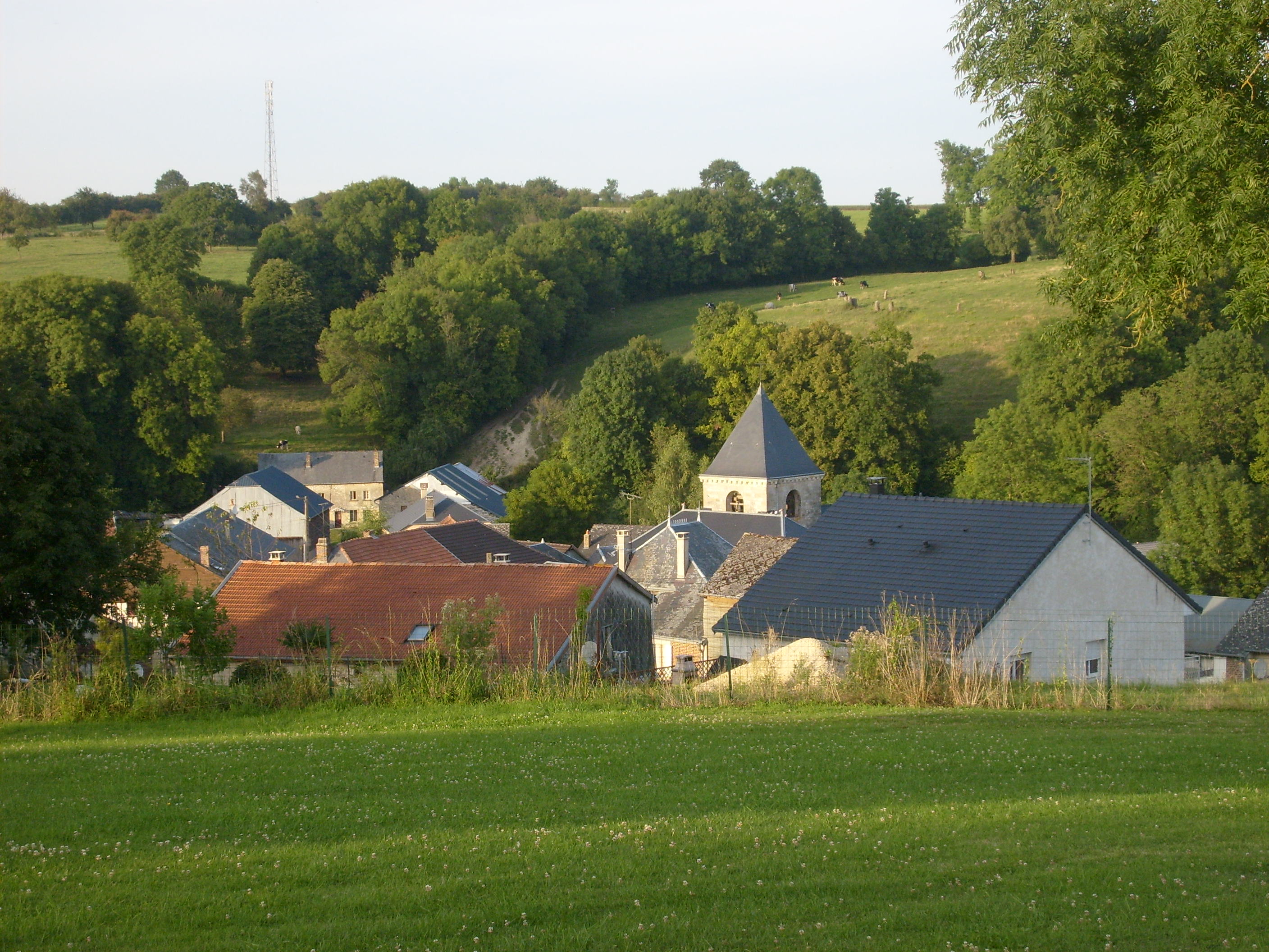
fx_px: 2639
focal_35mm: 72
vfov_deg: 20.4
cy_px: 476
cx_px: 634
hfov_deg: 27.0
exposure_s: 1/180
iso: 80
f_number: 3.9
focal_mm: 12
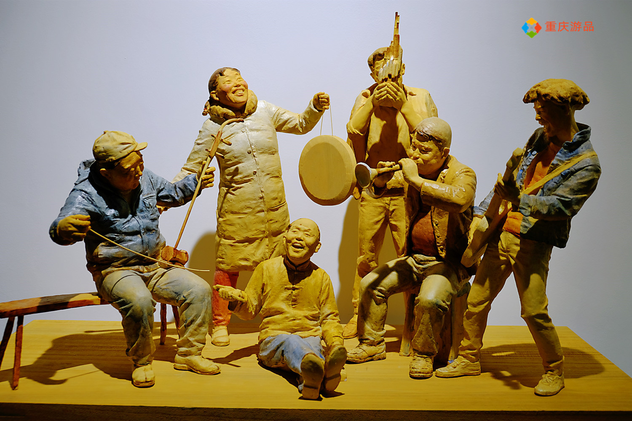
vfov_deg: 31.9
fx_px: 737
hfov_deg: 46.4
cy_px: 210
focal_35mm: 42
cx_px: 316
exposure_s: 1/140
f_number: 3.2
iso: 200
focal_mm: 27.7
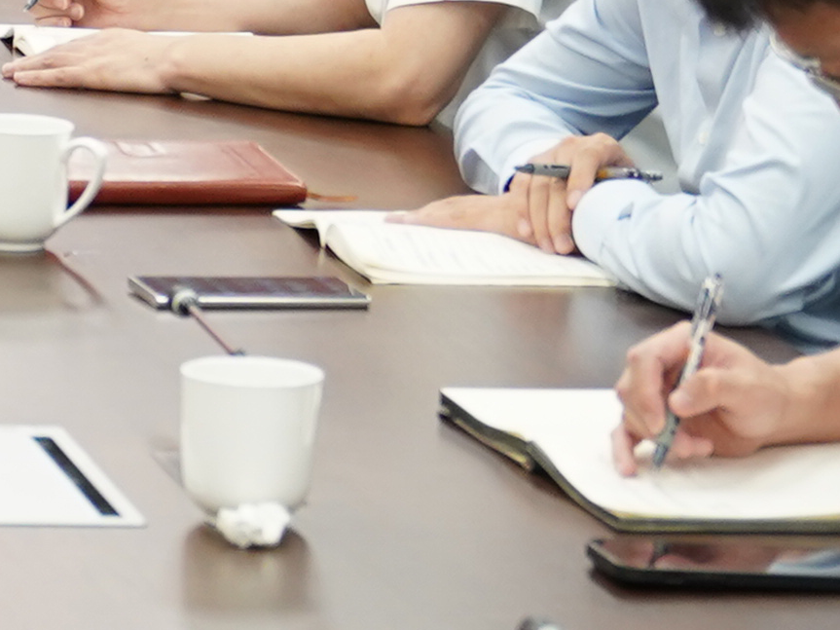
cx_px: -1086
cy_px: 5
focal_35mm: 254
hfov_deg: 7.4
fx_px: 6163
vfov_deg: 5.8
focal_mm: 38
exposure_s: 1/80
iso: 800
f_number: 3.5
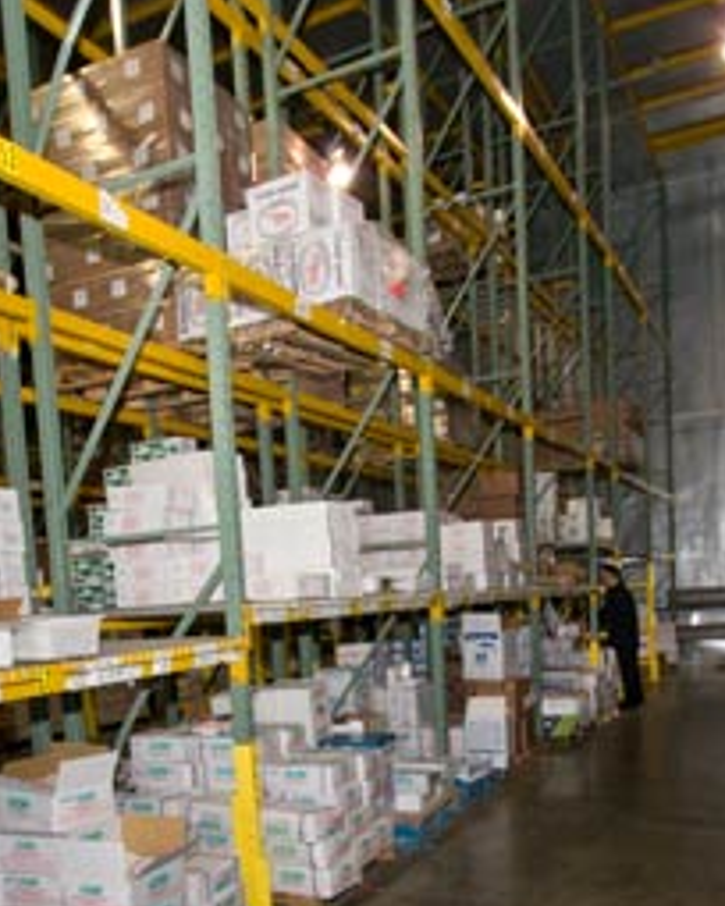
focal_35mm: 32
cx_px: 370
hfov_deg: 45.8
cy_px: 666
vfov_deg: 53.4
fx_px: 858
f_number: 7.1
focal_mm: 10
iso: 400
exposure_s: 1/60
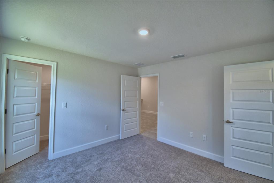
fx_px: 114
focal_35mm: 15
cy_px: 92
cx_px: 137
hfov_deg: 100.4
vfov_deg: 77.3
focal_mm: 10
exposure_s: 1/60
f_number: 4.5
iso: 400
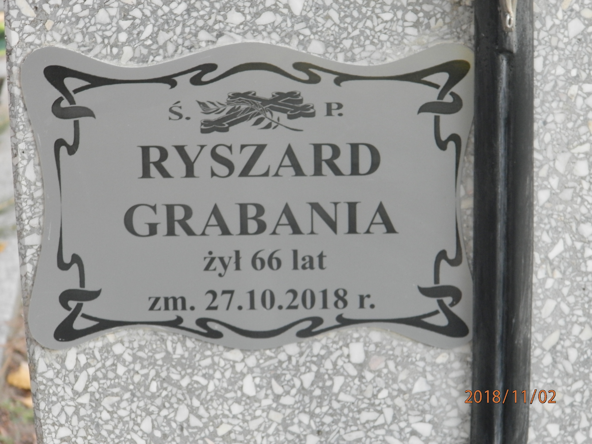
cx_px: 296
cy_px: 222
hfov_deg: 11.0
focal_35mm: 180
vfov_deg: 8.2
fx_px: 3078
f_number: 5.1
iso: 200
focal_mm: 32.1
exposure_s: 1/50
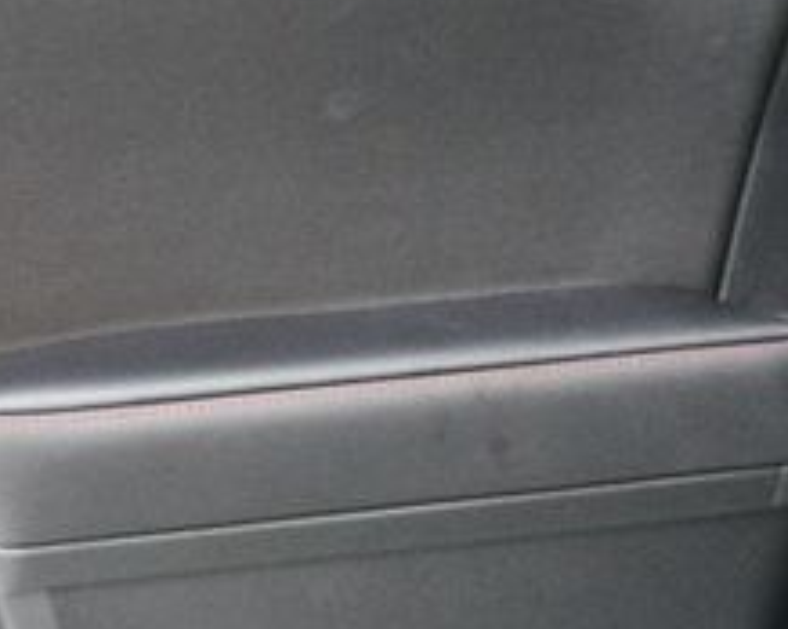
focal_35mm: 91
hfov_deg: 20.6
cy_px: 481
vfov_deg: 16.8
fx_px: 2120
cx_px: 734
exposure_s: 1/60
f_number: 3.5
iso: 7200
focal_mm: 22
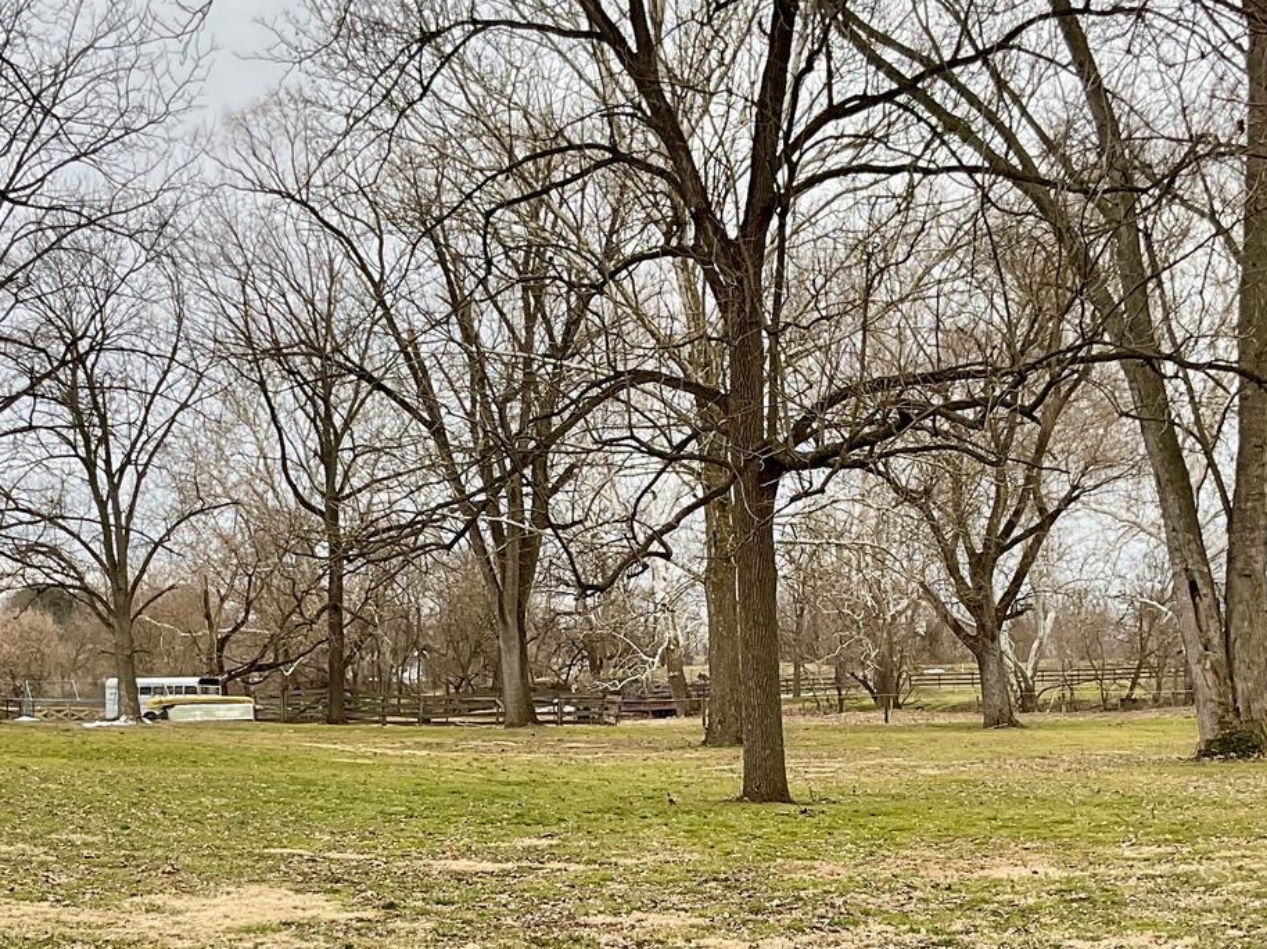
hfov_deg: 29.8
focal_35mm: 65
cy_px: 837
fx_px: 2378
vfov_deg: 22.1
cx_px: 649
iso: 16
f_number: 1.8
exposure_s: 1/338
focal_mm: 3
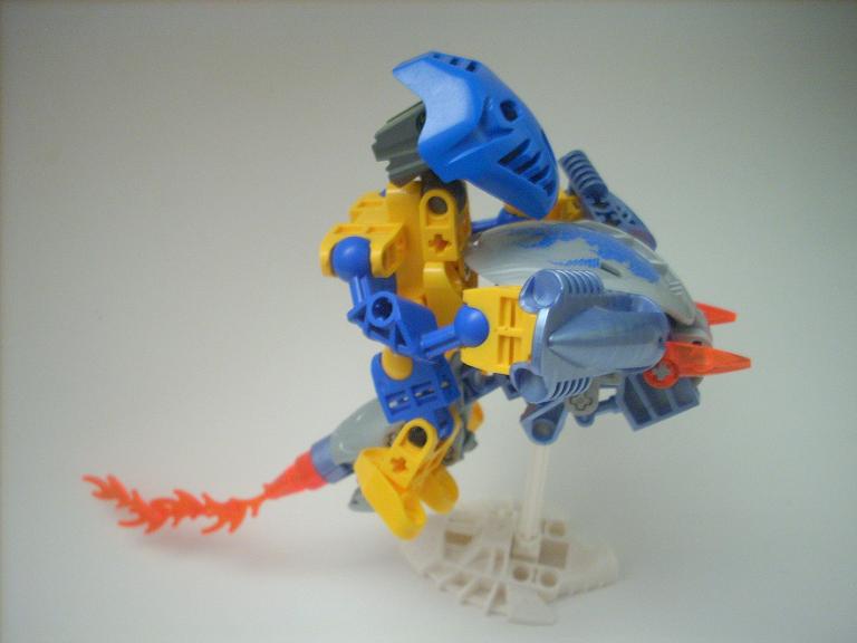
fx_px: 916
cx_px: 428
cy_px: 322
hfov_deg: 50.1
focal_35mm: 37
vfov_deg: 38.7
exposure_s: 1/4
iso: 237
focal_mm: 6.2
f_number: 2.8
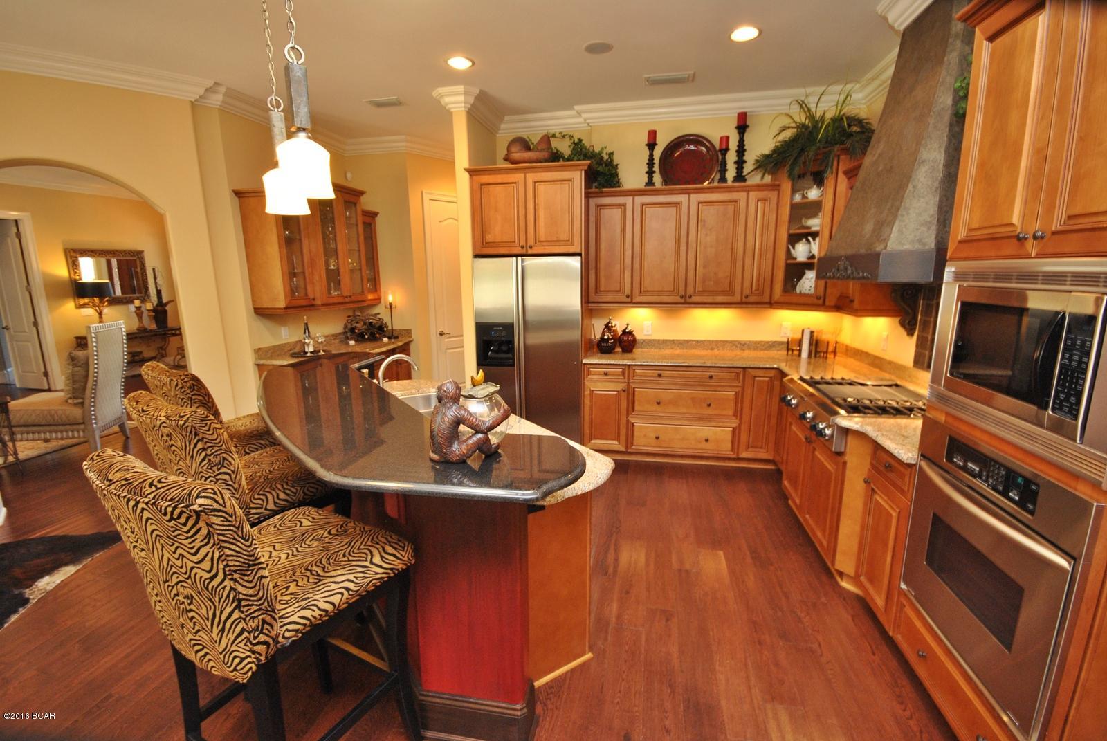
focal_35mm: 15
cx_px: 554
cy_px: 370
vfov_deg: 77.5
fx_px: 462
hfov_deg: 100.3
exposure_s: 1/10
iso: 400
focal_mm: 10
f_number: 6.3
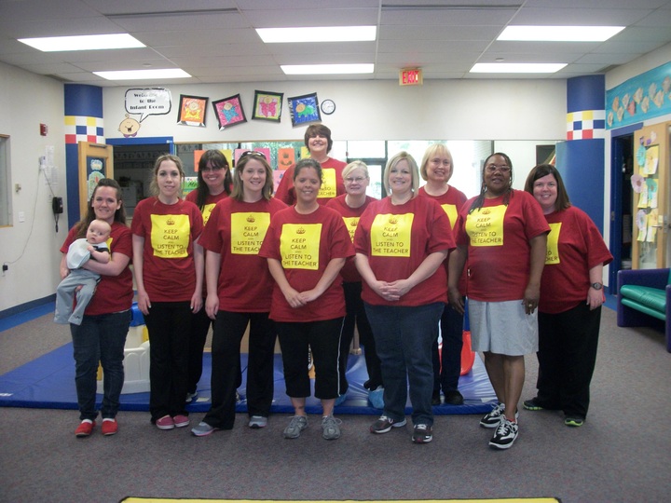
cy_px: 252
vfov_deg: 44.2
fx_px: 620
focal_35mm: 32
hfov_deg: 56.8
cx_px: 336
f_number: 2.9
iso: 160
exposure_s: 1/30
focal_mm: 5.7
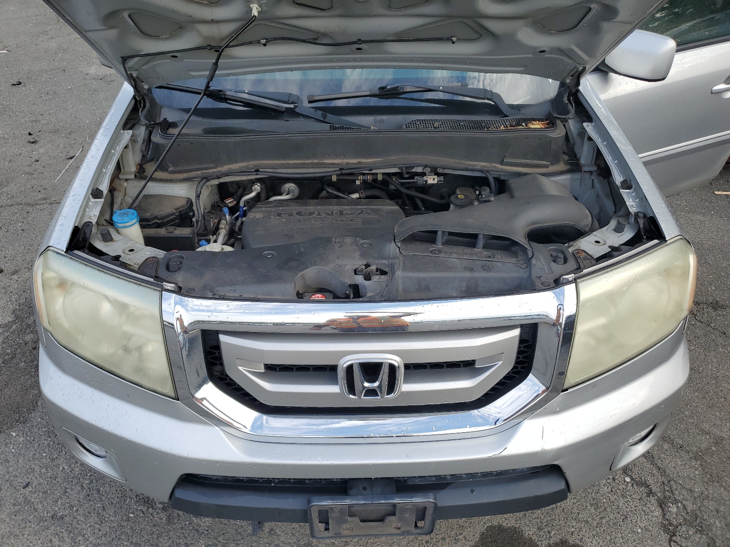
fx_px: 548
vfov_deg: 53.1
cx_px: 365
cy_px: 274
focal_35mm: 26
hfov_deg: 67.3
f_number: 1.5
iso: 50
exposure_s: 1/833
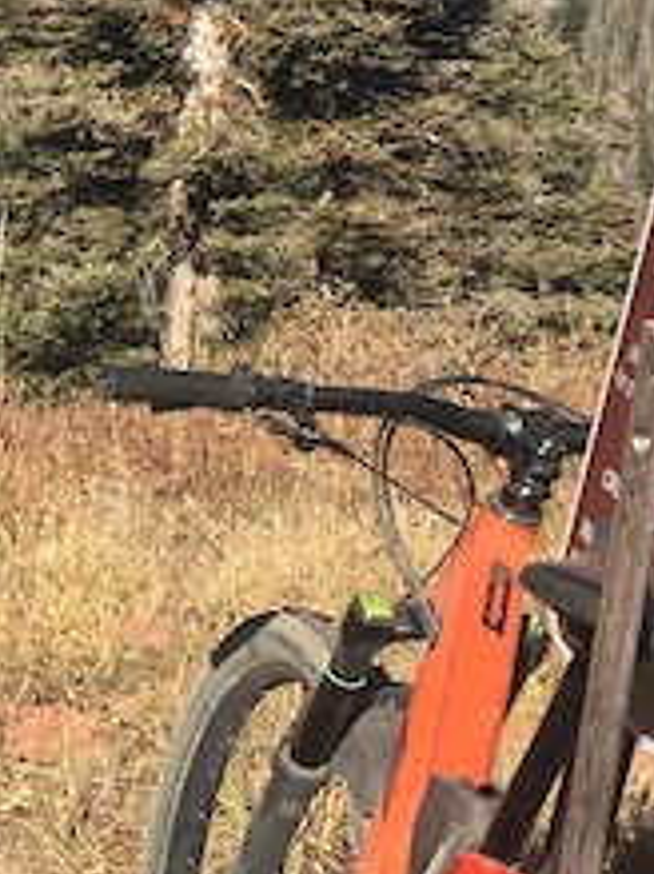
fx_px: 2673
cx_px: -451
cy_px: 295
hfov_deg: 12.9
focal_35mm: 106
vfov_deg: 18.5
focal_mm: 4.15
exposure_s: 1/1799
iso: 32
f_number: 2.2
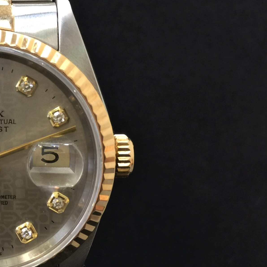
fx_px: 480
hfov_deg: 28.7
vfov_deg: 31.1
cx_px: -14
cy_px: 117
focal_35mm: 55
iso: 50
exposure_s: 1/30
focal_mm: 4.15
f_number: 2.2
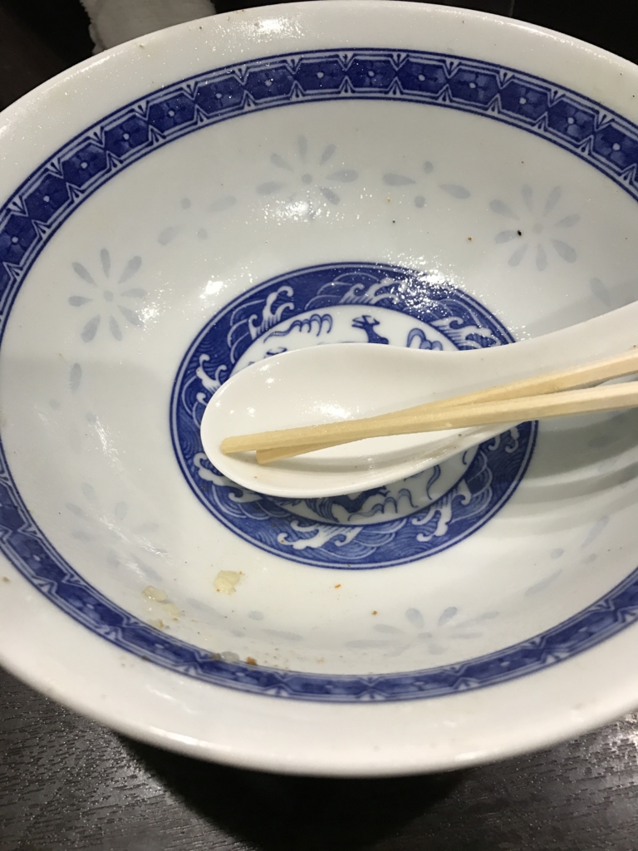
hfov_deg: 49.7
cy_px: 426
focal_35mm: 28
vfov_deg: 63.4
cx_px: 319
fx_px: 688
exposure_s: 1/25
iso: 32
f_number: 1.8
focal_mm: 3.99
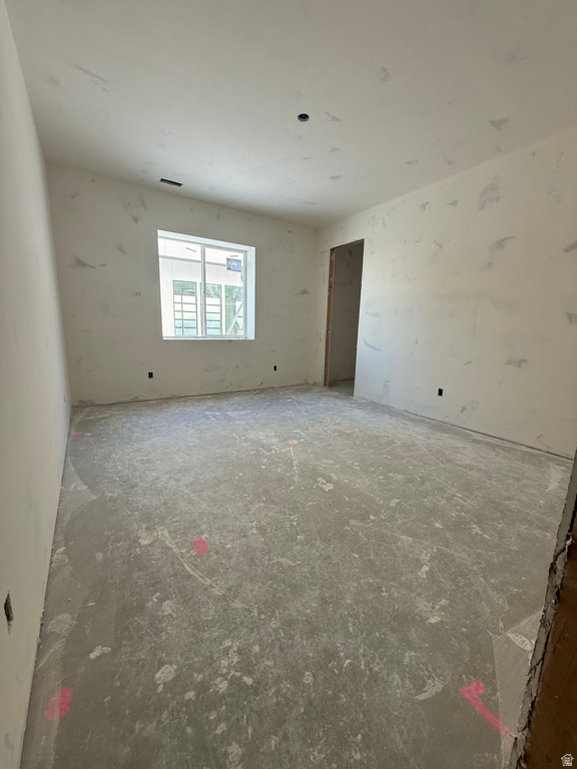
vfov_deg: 102.1
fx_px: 311
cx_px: 288
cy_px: 384
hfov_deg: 85.7
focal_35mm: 14
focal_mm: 2.22
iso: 100
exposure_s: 1/99
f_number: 2.2
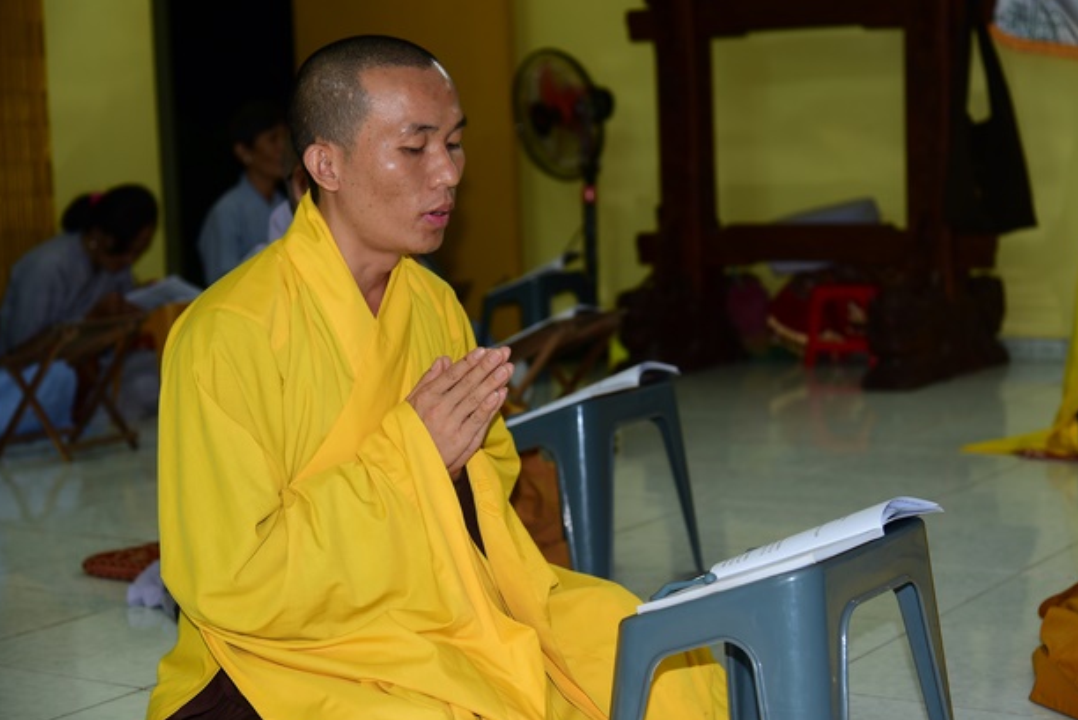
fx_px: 2068
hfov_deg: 29.2
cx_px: 560
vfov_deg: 19.8
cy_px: 364
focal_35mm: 69
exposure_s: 1/60
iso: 320
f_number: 4
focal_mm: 65
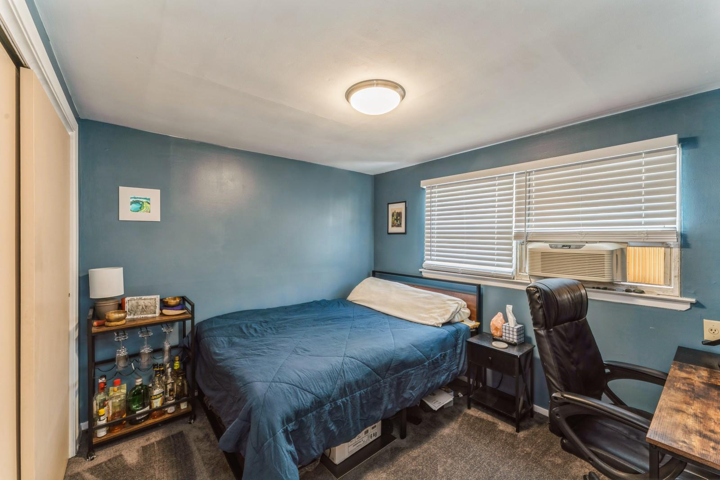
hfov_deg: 104.3
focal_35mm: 14
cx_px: 360
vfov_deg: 81.2
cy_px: 240
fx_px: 280
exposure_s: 1/1.67
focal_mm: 14
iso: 100
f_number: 11
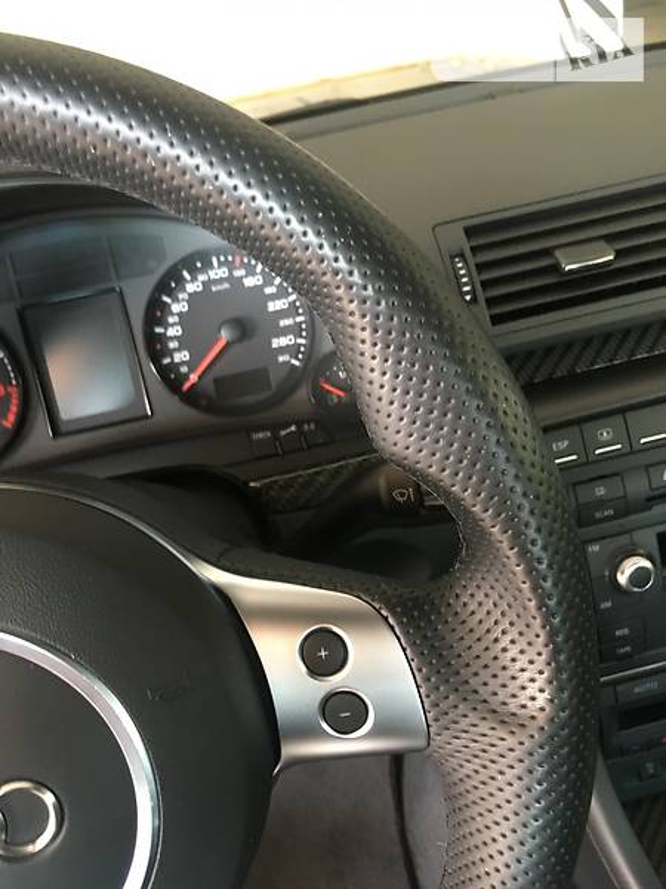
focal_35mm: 29
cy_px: 444
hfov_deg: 48.2
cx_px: 333
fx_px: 744
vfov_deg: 61.7
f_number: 2.2
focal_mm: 4.2
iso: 200
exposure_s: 1/20
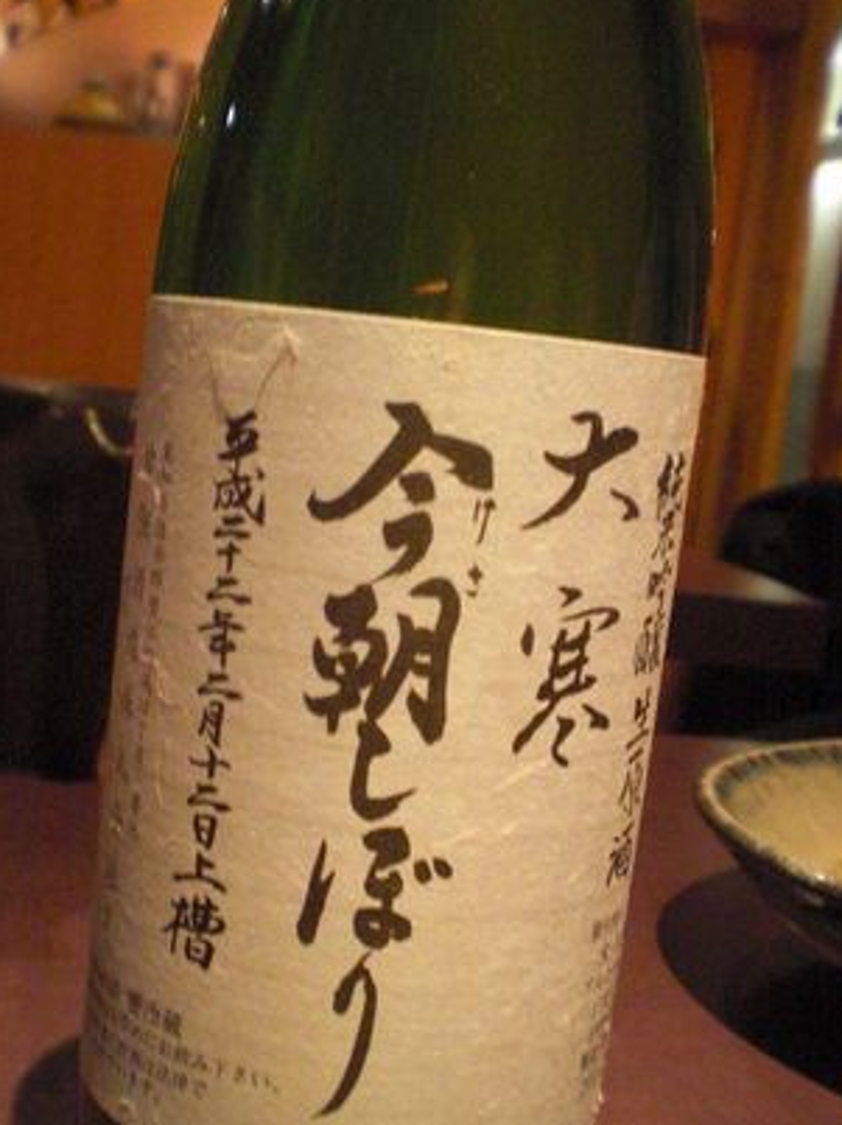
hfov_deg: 29.6
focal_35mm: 49
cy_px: 571
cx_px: 394
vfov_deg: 38.9
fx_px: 1591
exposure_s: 1/30
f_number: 3.1
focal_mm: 6.3
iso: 800
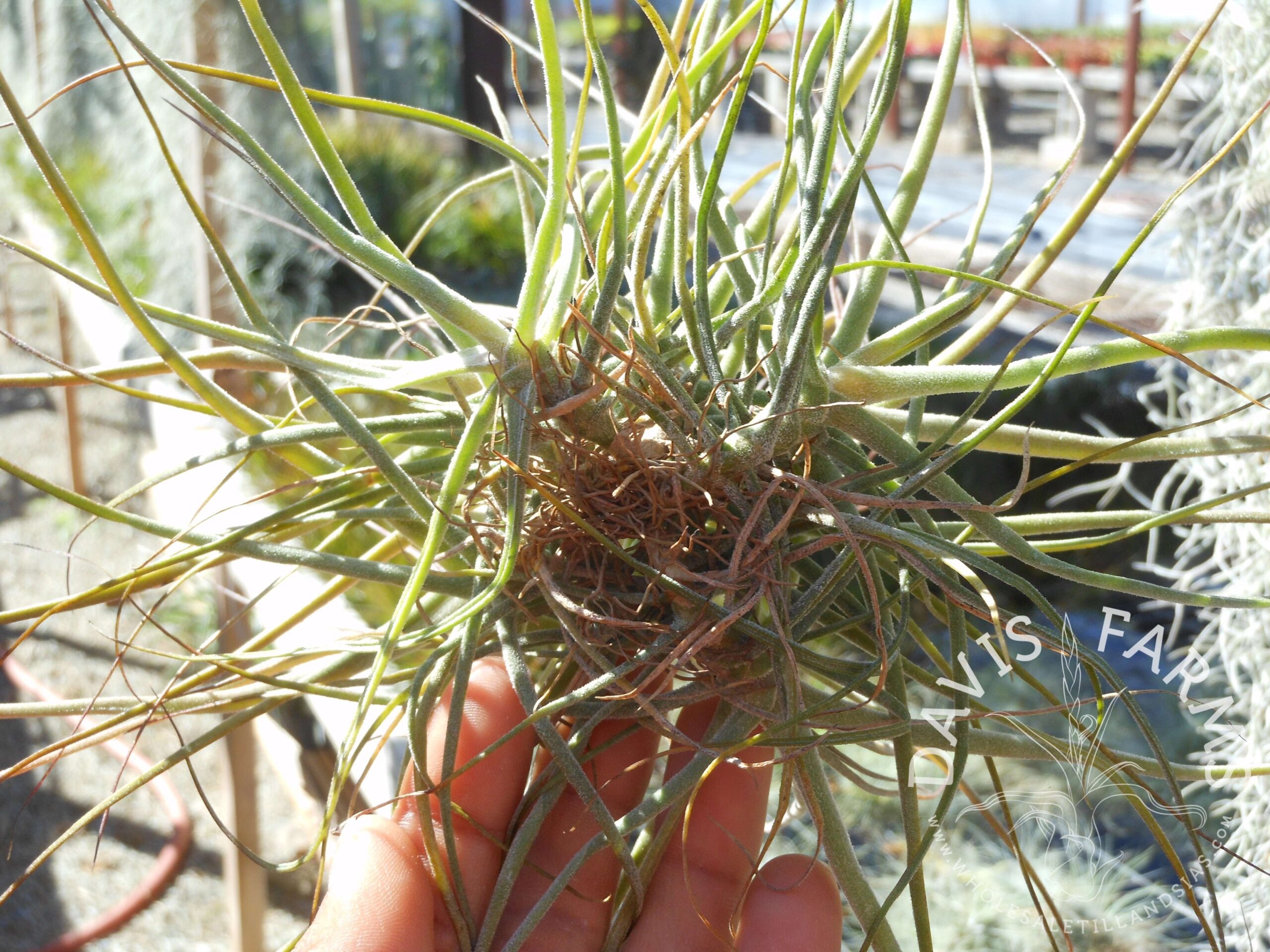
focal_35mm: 45
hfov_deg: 42.1
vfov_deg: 32.2
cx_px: 635
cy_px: 476
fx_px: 1651
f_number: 4.6
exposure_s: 1/60
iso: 80
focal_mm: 8.1
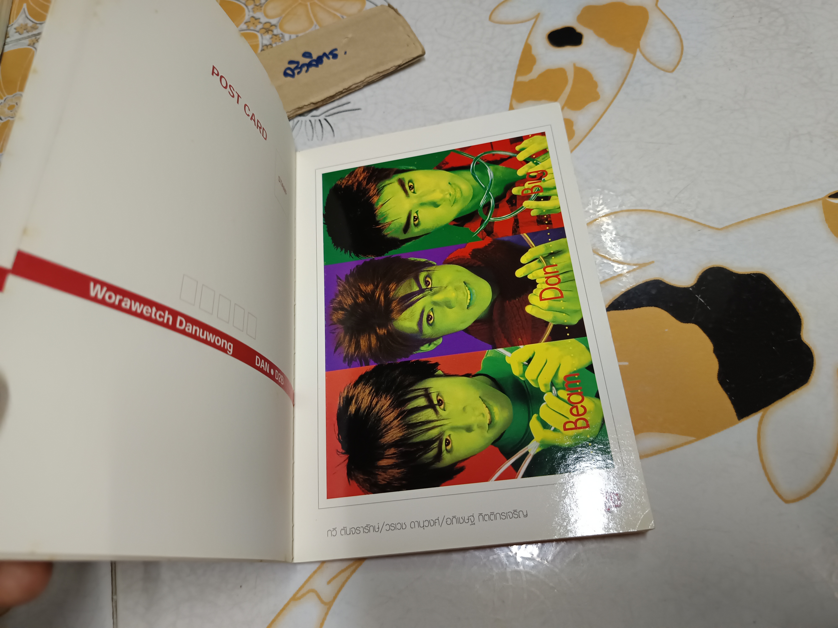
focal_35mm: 24
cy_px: 314
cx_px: 419
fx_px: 581
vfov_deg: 56.8
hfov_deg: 71.6
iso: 1190
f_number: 1.7
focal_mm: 5.31
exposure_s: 1/50
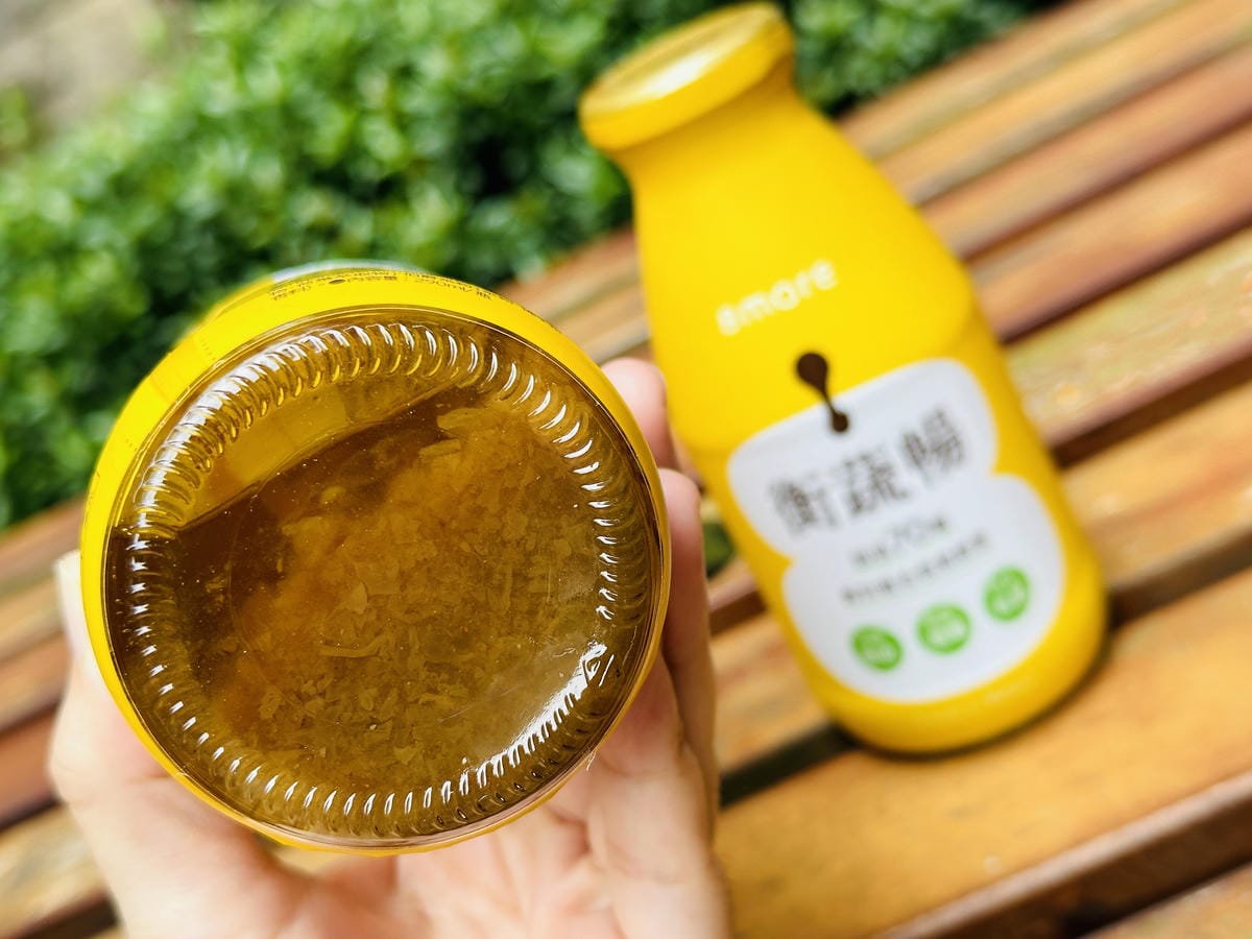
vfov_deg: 30.3
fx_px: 1736
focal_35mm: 48
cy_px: 470
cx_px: 626
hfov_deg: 39.7
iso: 50
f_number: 1.78
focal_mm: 6.86
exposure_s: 1/121
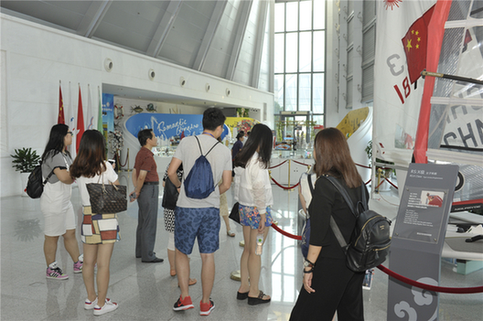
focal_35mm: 35
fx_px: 469
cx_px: 242
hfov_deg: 54.5
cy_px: 160
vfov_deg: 37.8
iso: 800
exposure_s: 1/160
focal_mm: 35
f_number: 5.6
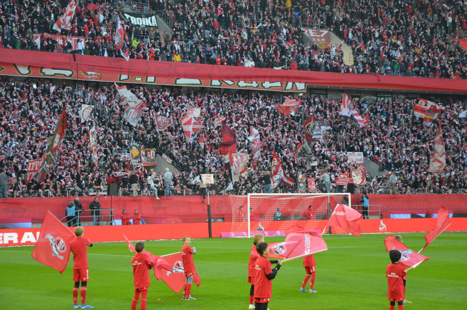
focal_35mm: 87
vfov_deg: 15.6
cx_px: 234
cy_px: 155
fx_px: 1126
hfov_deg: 23.4
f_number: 5
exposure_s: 1/250
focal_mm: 58
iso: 720
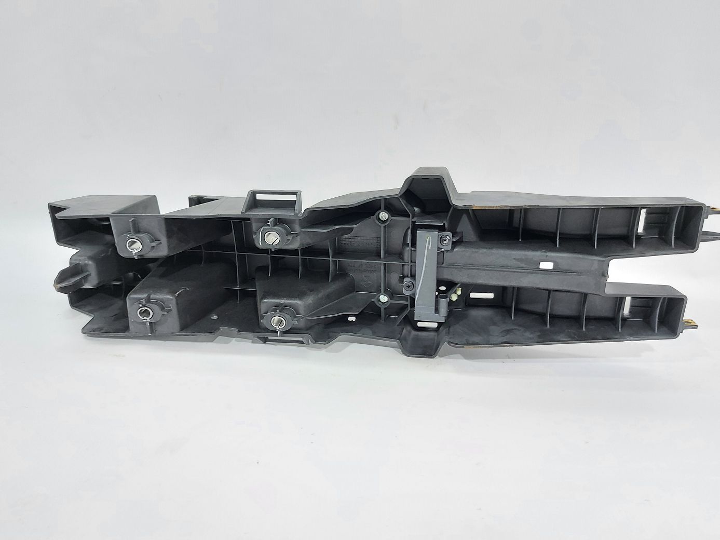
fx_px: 499
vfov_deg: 56.8
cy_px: 270
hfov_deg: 71.6
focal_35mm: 24
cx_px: 360
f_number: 1.8
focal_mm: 5.23
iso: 125
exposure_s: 1/50
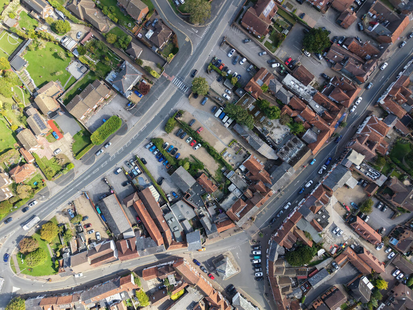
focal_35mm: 24
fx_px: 286
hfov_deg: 71.6
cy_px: 155
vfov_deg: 56.8
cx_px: 206
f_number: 1.8
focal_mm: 8.67
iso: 100
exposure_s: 1/725
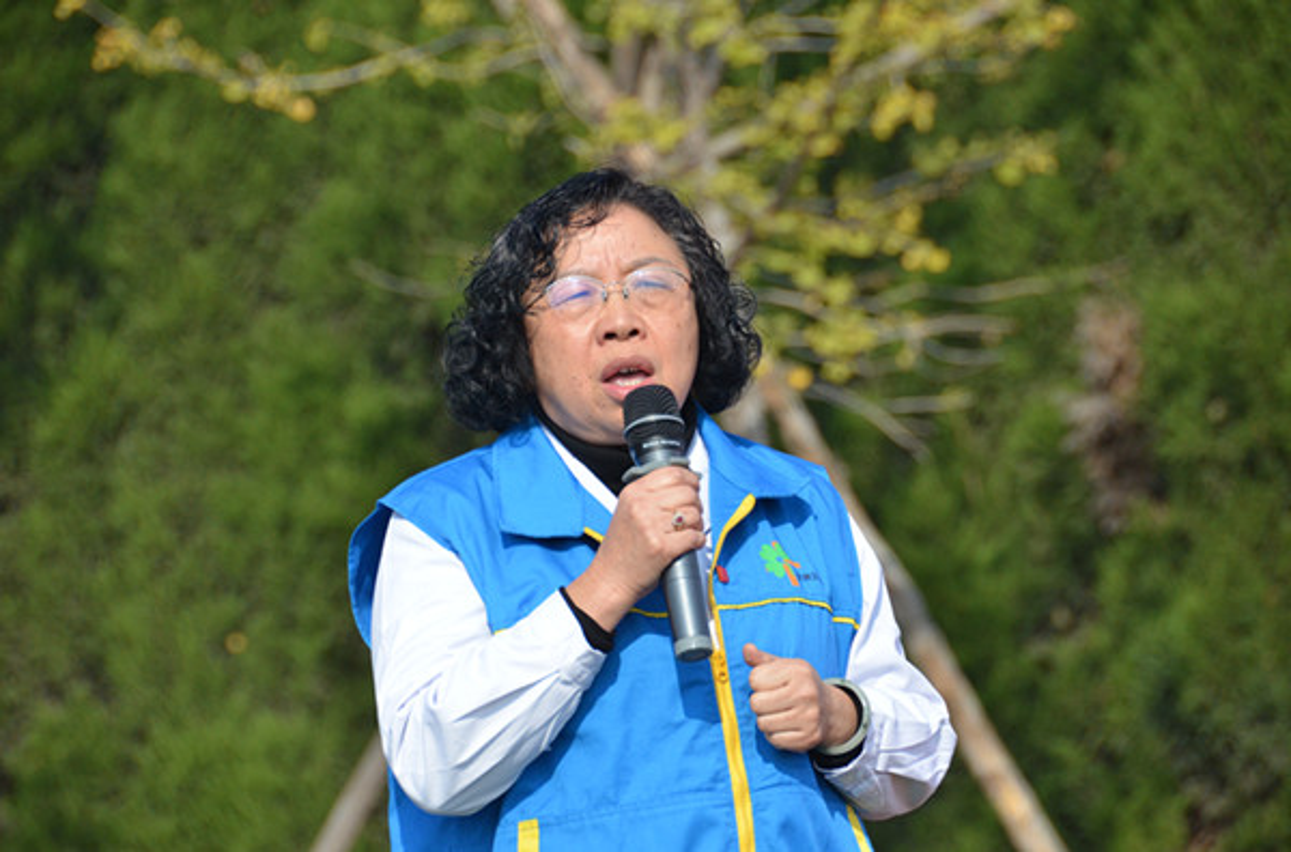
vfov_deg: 4.5
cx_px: 646
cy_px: 426
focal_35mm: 300
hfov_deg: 6.9
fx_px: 10725
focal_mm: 200
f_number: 7.1
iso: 800
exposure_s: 1/3200
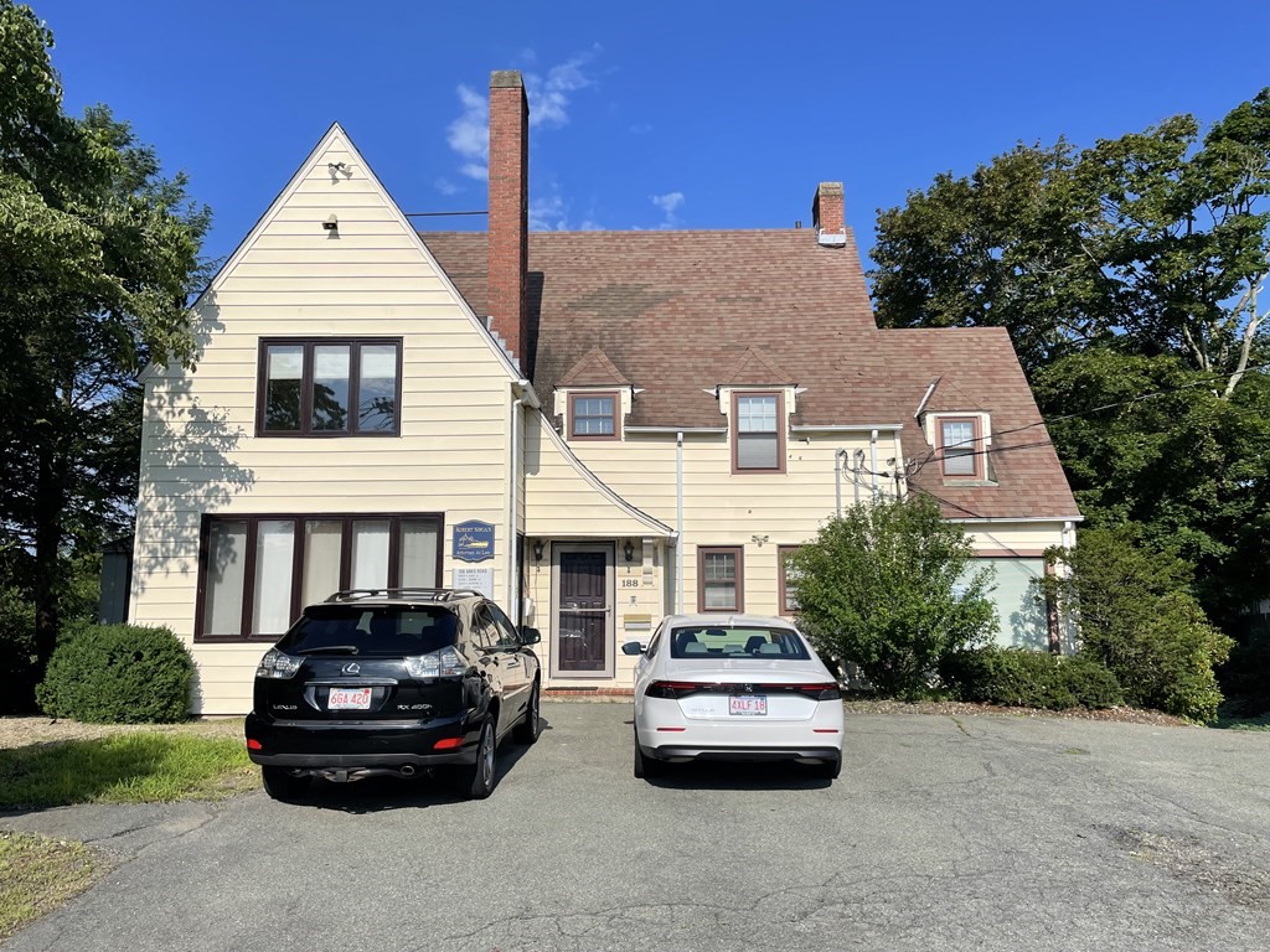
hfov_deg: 67.3
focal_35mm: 26
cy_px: 476
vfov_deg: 53.1
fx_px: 954
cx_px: 635
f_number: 1.6
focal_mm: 4.2
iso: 32
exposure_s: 1/6494
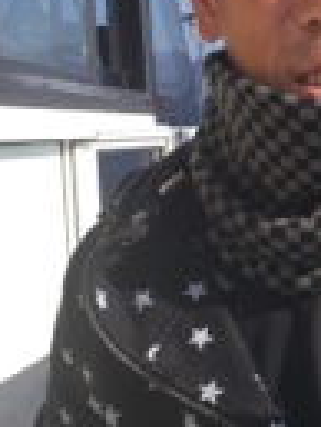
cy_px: 295
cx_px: 486
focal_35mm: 90
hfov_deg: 15.2
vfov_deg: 21.6
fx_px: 1111
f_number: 2.2
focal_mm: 4.15
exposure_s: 1/1282
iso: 25
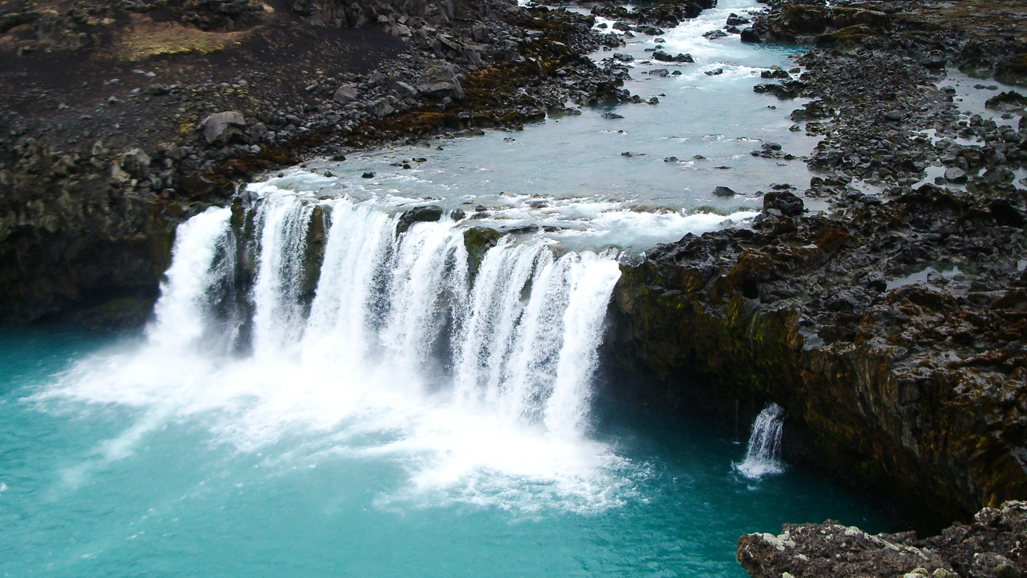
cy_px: 238
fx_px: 1471
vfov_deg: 22.2
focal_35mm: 54
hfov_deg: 38.5
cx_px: 517
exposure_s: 1/320
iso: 80
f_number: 3.1
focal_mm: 8.2
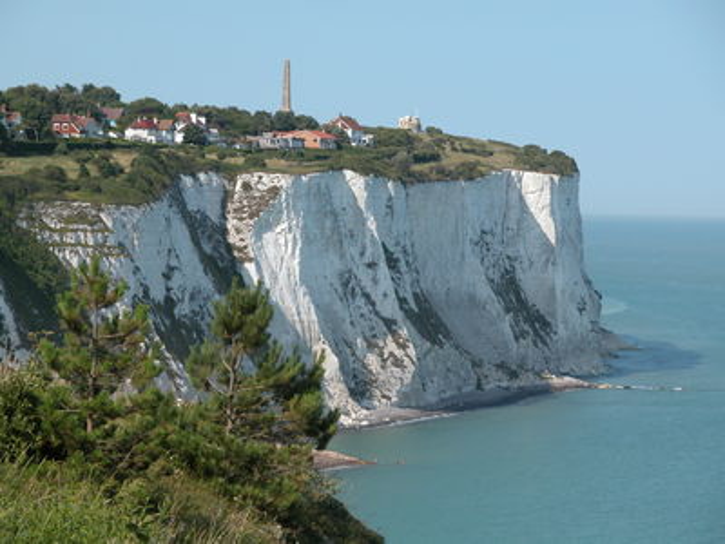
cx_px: 362
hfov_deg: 11.2
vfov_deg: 8.4
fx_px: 3686
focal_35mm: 176
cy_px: 272
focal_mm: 44.7
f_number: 5.6
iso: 100
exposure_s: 1/488
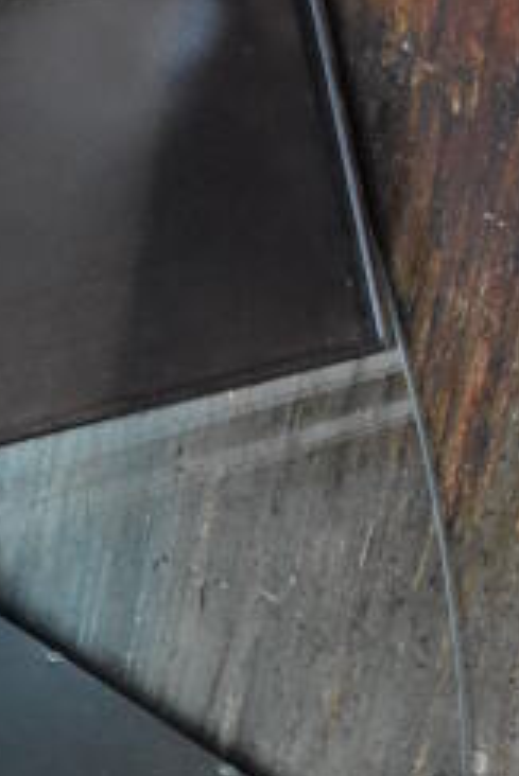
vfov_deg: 19.3
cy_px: 873
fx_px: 2181
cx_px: -328
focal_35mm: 101
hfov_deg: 12.7
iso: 4000
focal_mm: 18
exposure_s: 1/125
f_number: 3.5
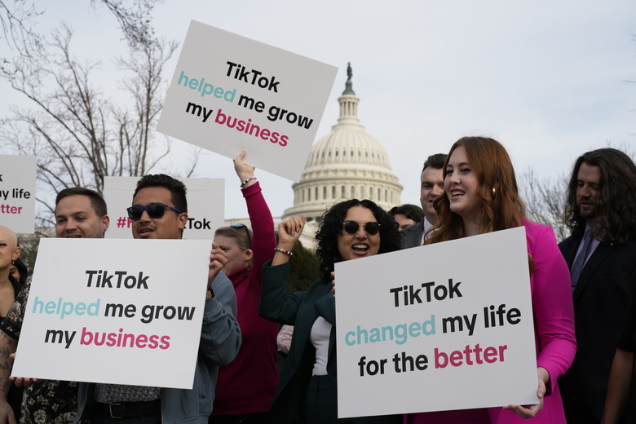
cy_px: 212
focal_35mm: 50
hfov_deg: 39.6
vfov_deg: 27.0
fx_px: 883
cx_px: 318
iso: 400
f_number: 7.1
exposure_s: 1/800
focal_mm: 50
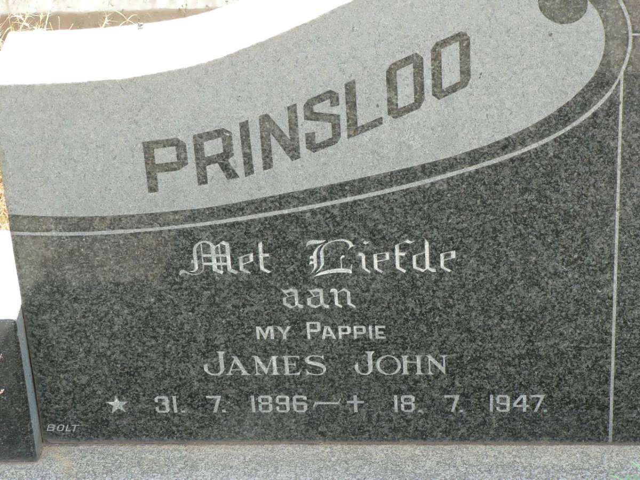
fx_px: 1960
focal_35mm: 106
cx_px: 320
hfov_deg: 18.5
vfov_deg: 14.0
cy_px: 240
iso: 100
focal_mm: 17.7
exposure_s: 1/100
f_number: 4
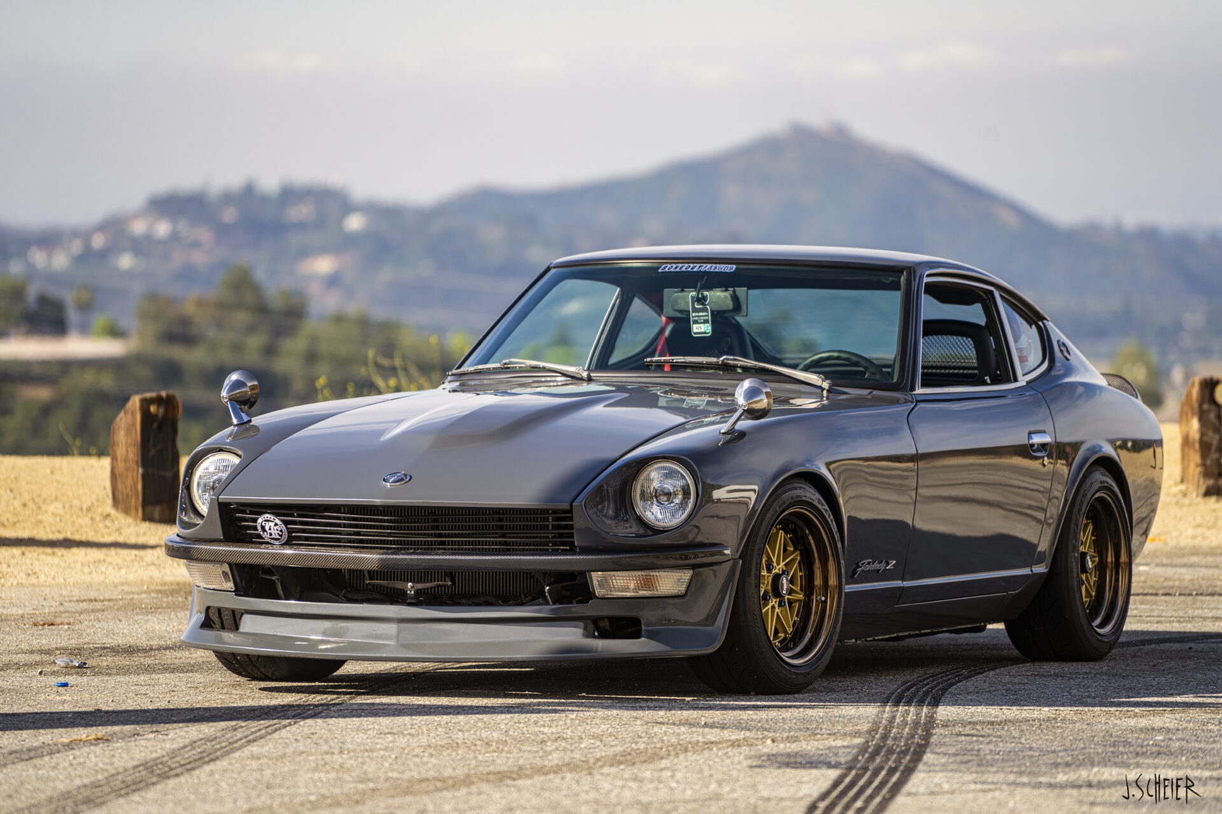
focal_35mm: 200
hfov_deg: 10.3
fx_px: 6788
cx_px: 611
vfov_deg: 6.9
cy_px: 407
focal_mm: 200
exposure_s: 1/640
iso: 100
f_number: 4
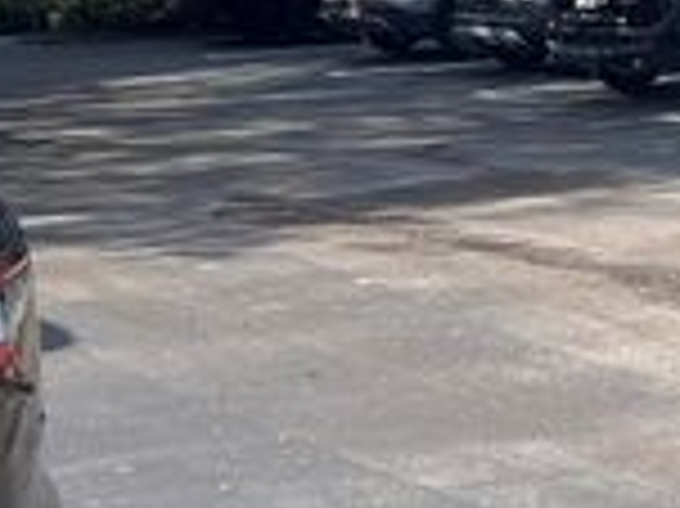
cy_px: 52
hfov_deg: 16.0
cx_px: 1256
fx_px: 2002
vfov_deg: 14.3
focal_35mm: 102
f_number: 1.5
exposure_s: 1/1669
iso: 50
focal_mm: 5.7
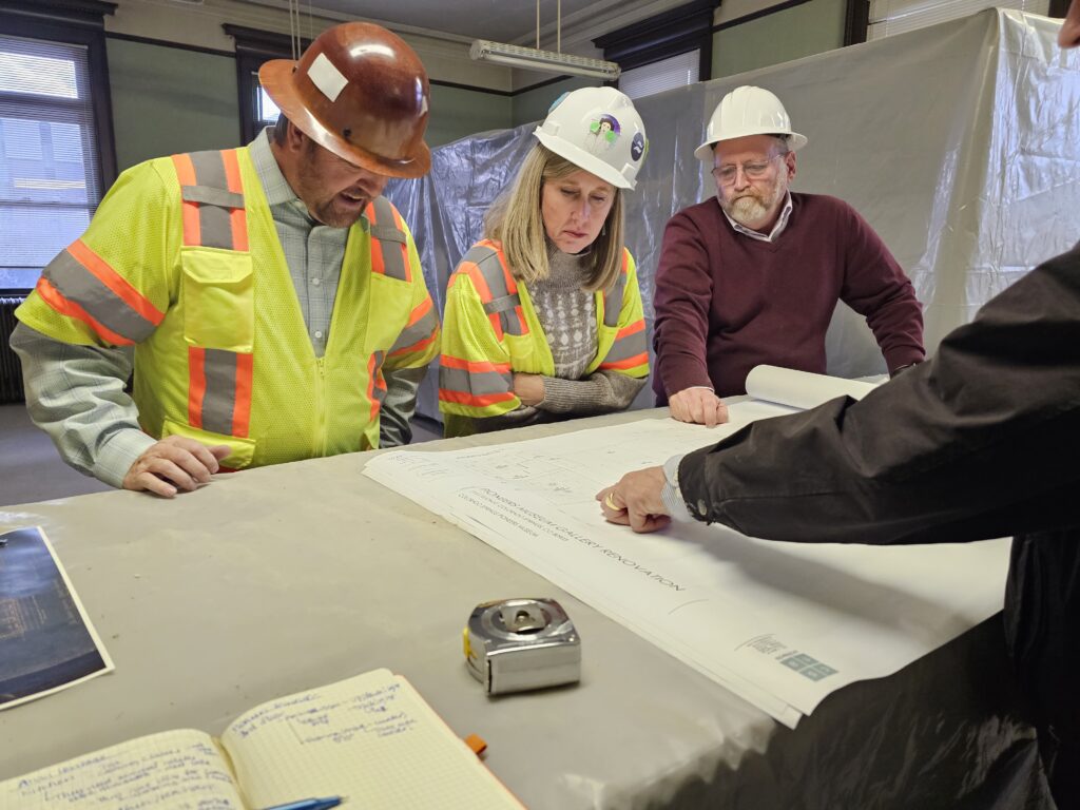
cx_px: 540
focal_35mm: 23
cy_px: 405
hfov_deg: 73.9
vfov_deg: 58.9
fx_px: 718
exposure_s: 1/120
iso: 400
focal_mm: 6.3
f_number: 1.7
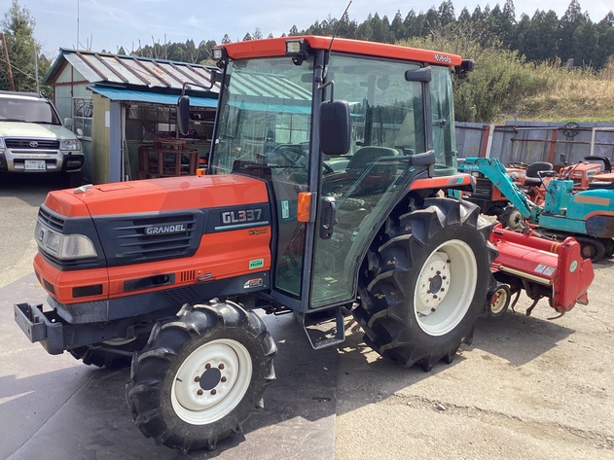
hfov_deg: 58.4
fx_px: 550
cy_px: 230
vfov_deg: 45.4
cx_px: 307
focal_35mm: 31
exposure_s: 1/554
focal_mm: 3.3
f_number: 2.4
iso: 25
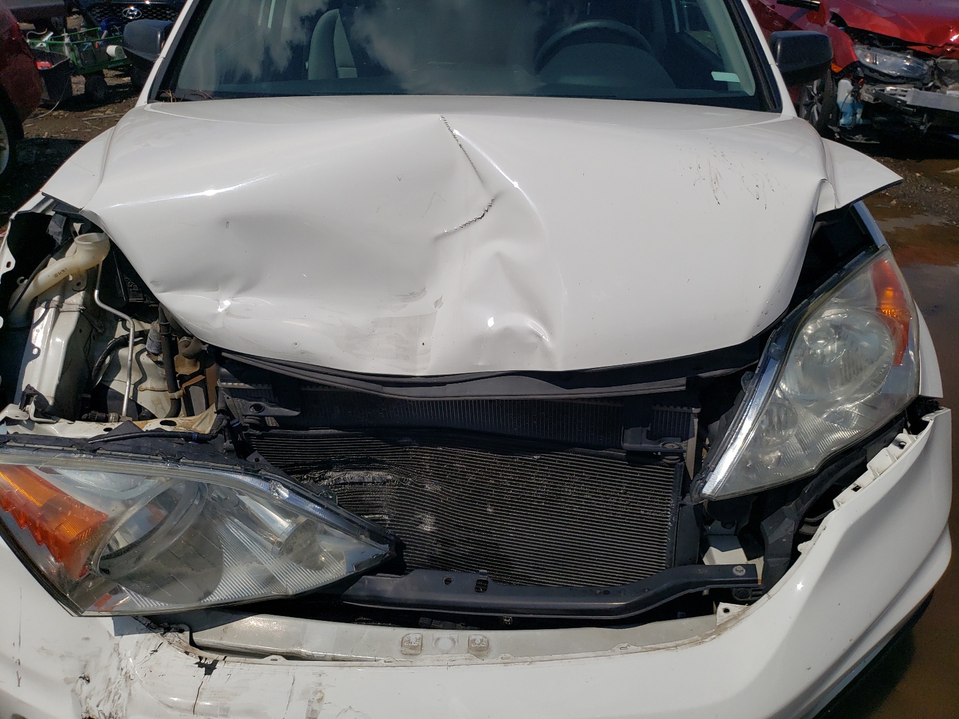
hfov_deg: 67.3
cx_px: 480
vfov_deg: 53.1
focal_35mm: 26
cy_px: 360
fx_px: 720
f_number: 1.5
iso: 51
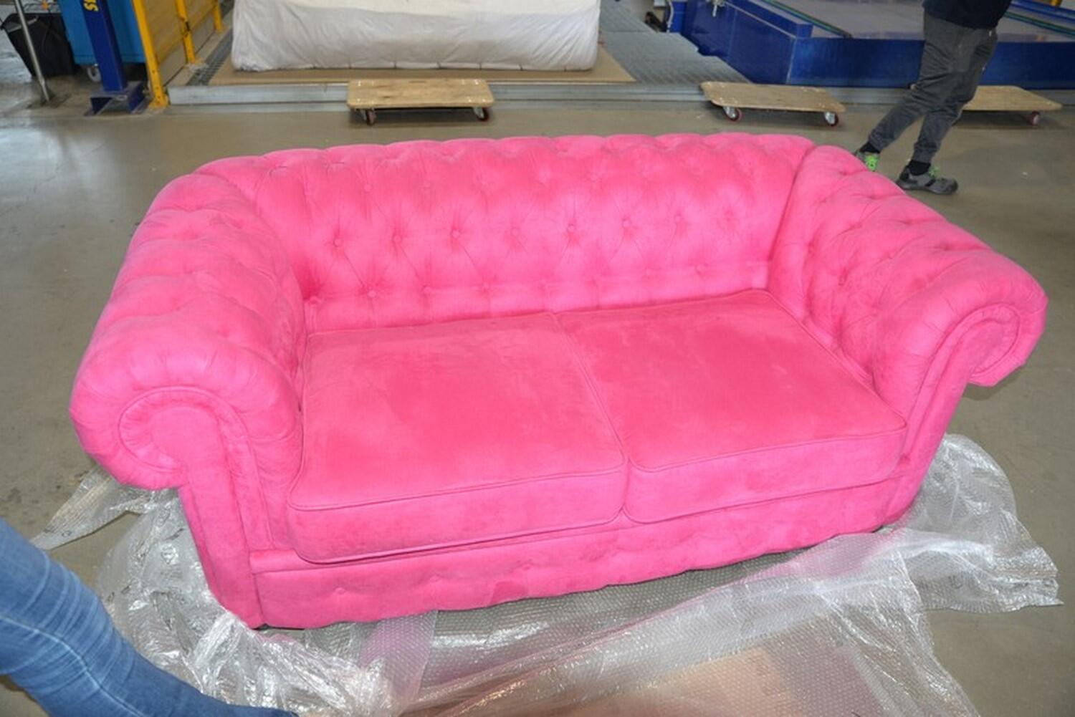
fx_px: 777
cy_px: 358
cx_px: 538
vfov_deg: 49.6
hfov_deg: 69.4
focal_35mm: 26
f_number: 2.8
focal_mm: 26
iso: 400
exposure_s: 1/60
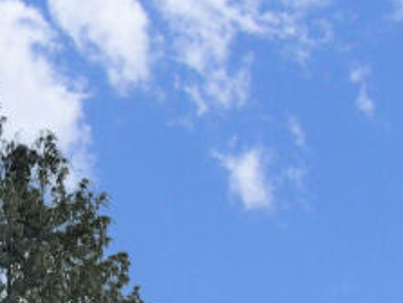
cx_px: -157
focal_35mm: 110
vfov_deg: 12.0
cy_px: 613
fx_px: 1283
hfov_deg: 16.6
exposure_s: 1/2703
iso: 80
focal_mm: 6.76
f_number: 1.78
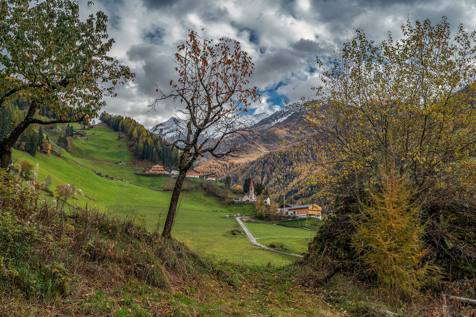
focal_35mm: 35
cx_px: 238
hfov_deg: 54.5
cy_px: 158
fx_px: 462
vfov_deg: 37.8
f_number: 8
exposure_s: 1/125
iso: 100
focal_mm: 35
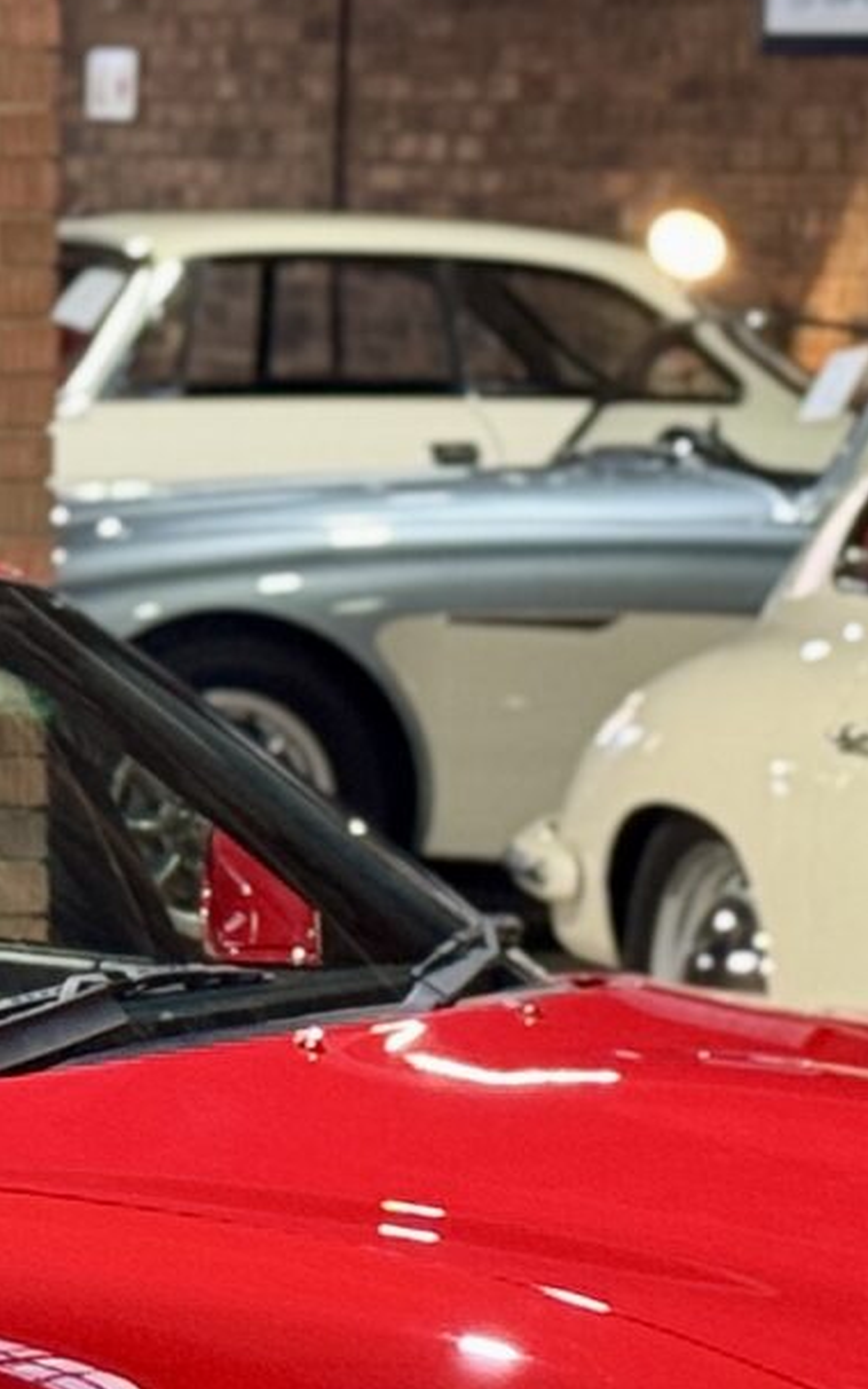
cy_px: 843
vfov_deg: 9.7
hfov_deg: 6.1
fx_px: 8134
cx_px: -227
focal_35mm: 215
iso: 250
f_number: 1.78
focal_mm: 6.76
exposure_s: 1/33
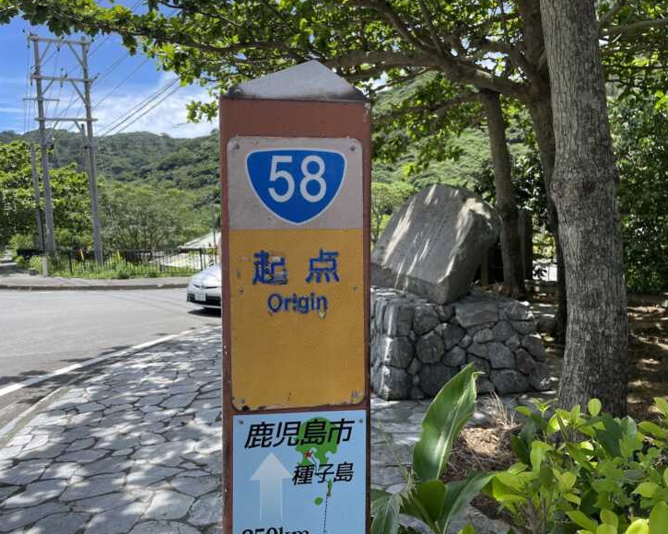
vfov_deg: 51.5
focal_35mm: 28
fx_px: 554
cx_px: 304
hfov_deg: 62.1
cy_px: 267
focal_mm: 4.2
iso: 32
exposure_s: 1/1304
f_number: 1.6
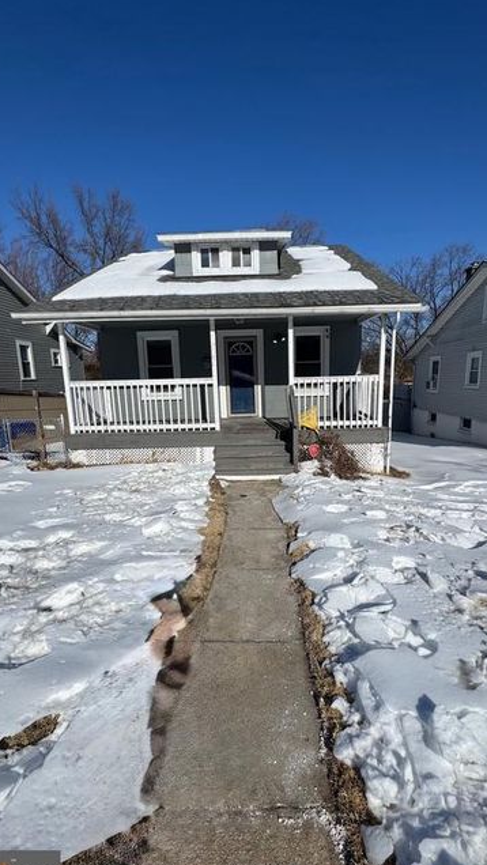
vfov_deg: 99.3
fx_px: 367
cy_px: 445
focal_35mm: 16
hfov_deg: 67.1
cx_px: 253
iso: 40
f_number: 2.2
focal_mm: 2.22
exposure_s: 1/4926
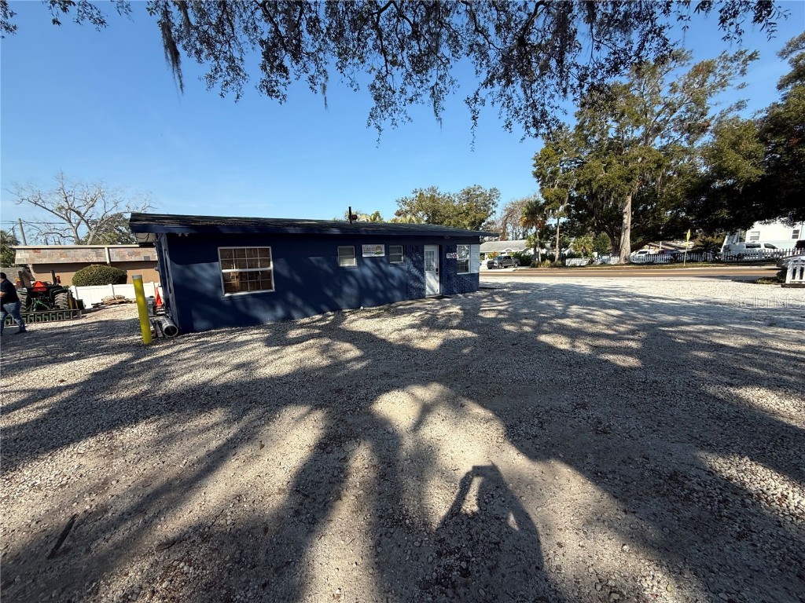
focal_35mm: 14
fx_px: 326
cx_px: 402
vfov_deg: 85.7
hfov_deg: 102.1
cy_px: 302
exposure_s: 1/1399
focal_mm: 2.22
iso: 50
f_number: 2.2
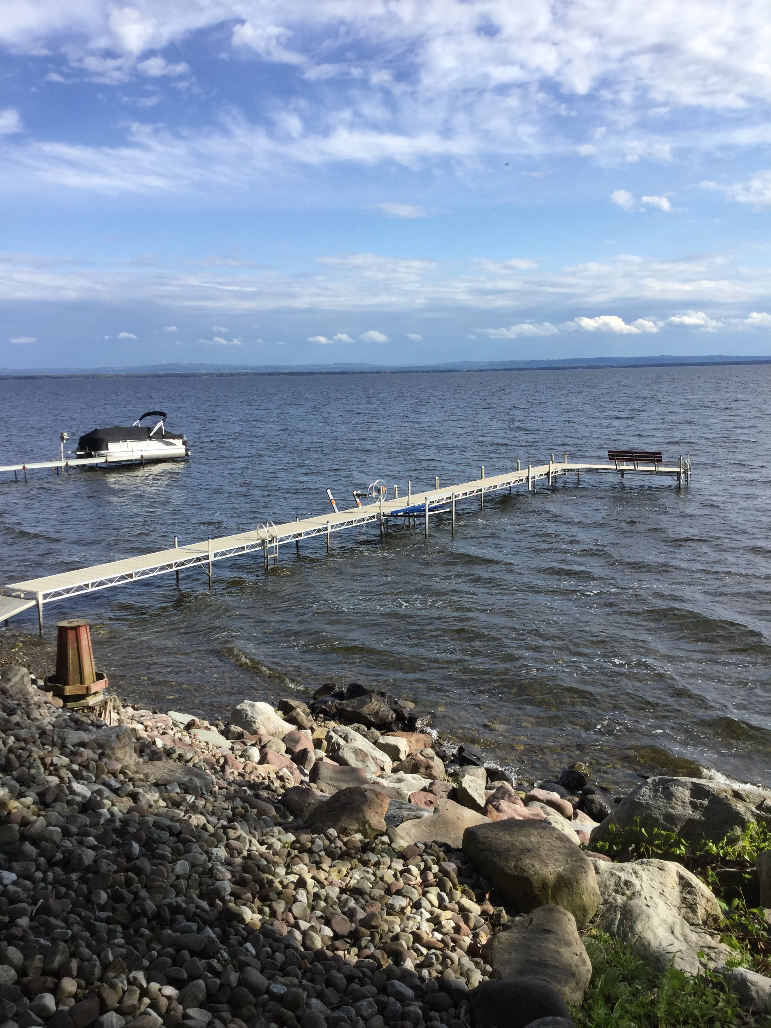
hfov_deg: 45.4
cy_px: 514
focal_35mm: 31
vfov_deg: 58.4
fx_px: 921
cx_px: 386
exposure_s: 1/1253
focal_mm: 3.3
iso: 25
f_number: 2.4
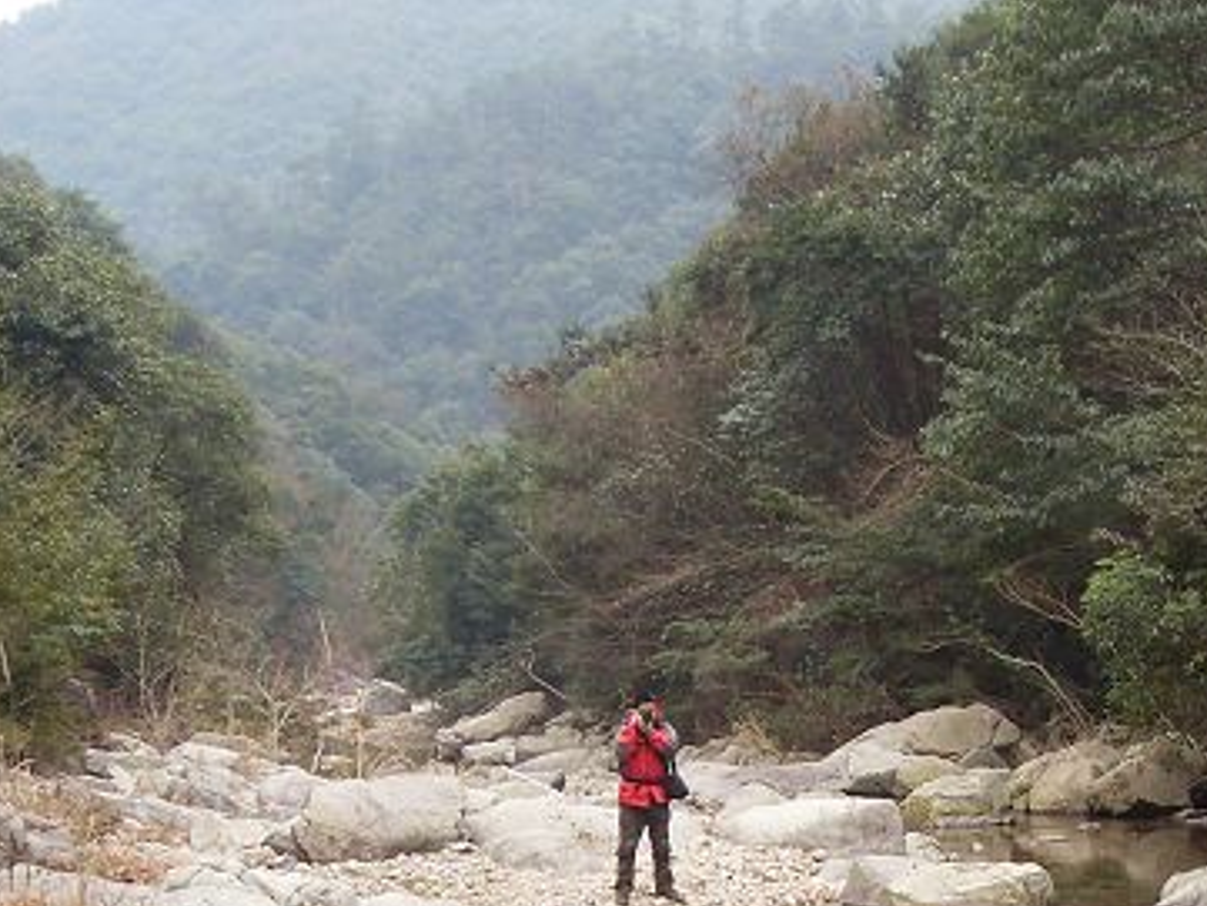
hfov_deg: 23.0
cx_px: 1154
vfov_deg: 17.4
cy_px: 996
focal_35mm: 82
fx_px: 2860
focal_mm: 6.3
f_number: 2.8
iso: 100
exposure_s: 1/90
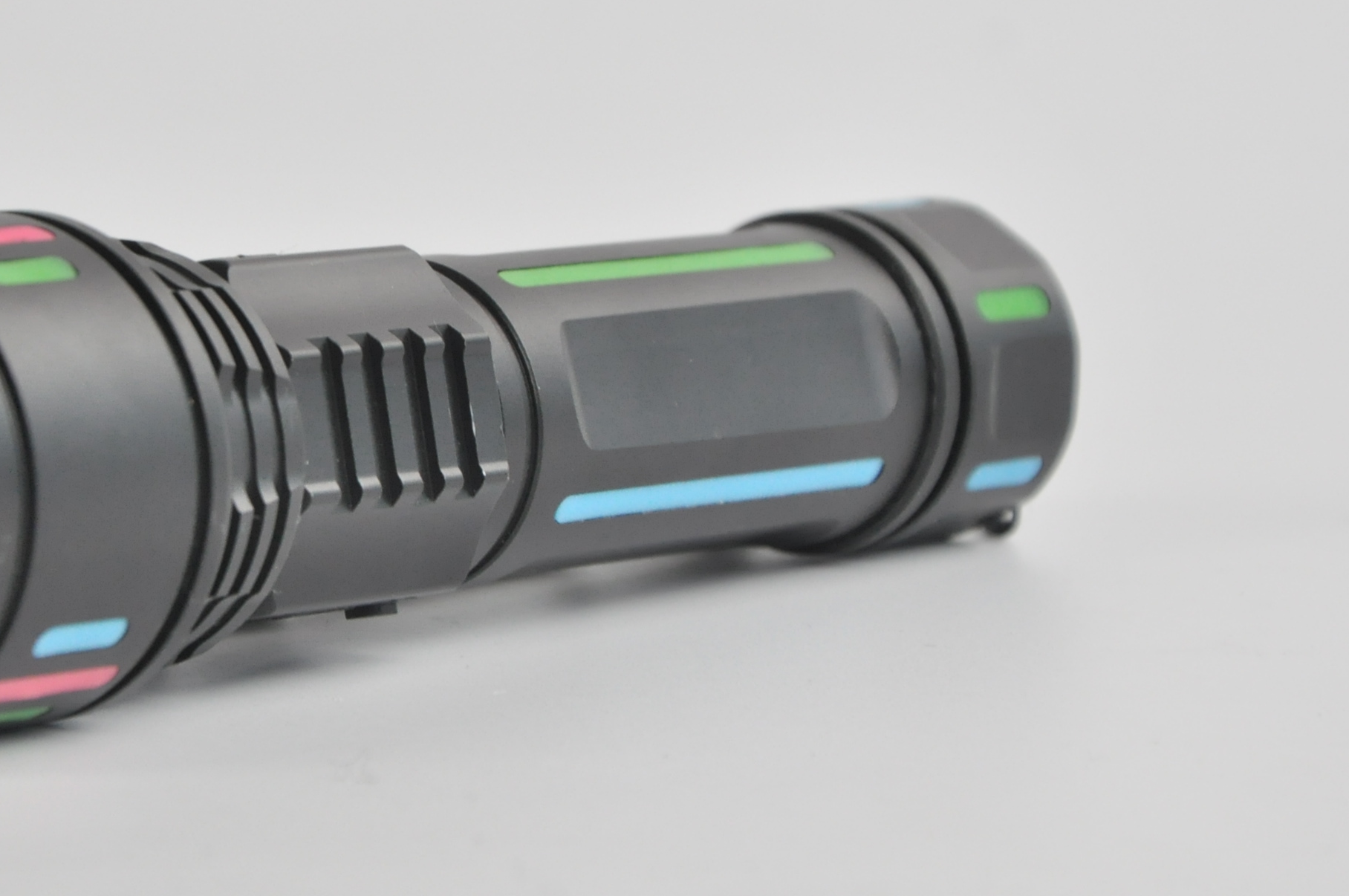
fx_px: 10437
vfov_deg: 4.9
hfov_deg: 7.4
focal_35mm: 279
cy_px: 418
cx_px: 285
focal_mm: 105
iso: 800
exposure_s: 1/60
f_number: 9
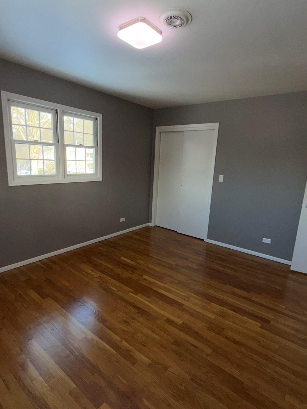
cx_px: 153
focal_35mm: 19
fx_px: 225
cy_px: 205
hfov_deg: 68.7
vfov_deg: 84.7
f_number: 2.2
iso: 50
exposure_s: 1/120
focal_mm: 2.22
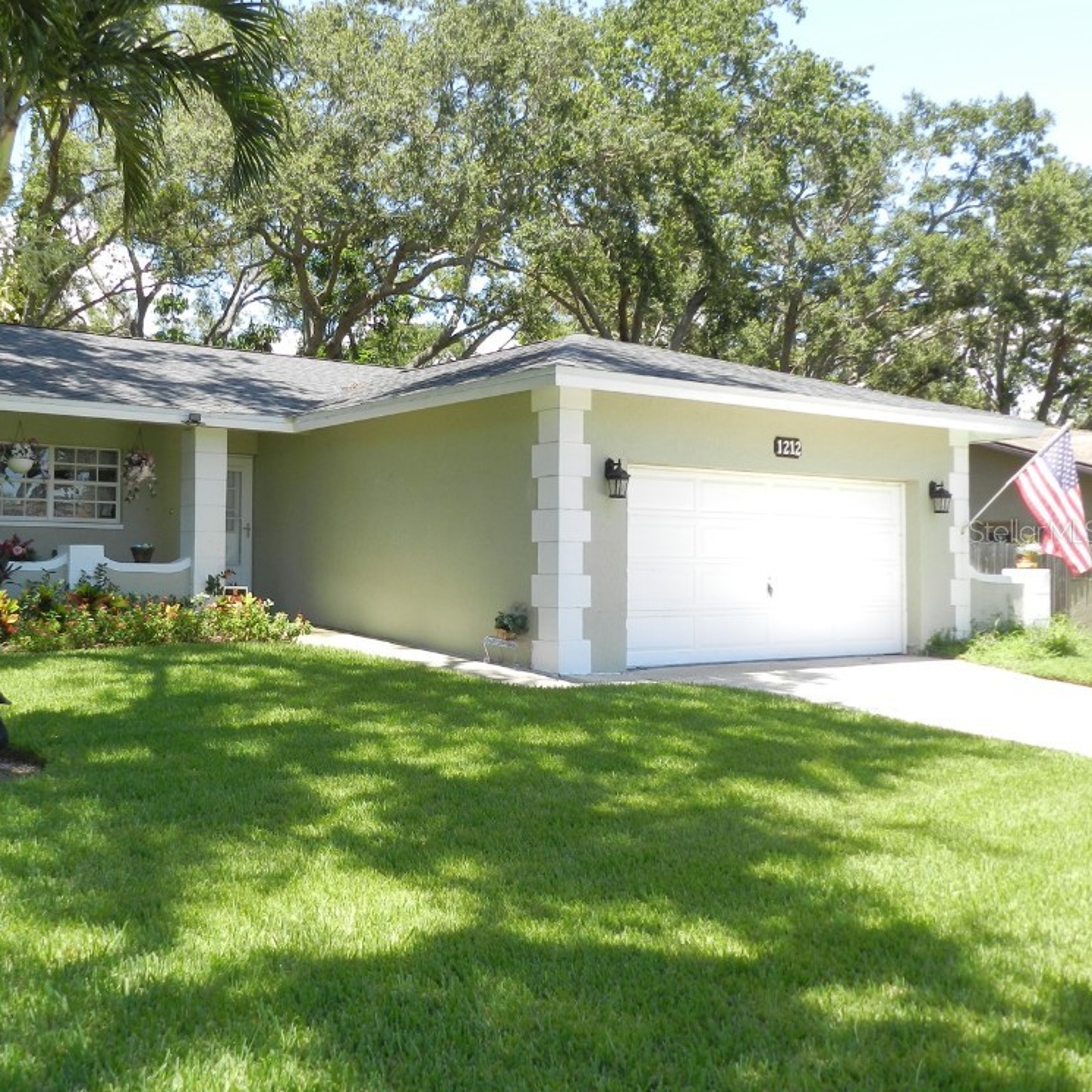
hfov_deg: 47.6
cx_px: 356
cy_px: 531
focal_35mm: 34
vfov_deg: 48.4
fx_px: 1213
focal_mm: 5
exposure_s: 1/400
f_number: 3.6
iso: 160
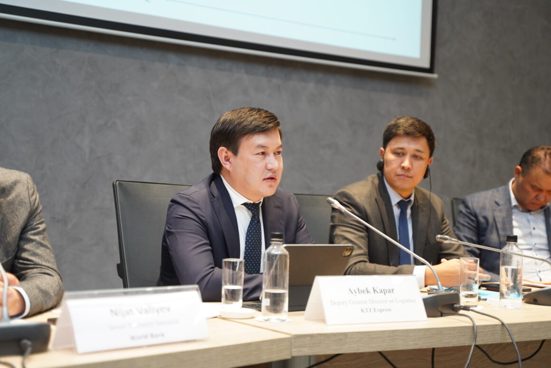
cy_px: 184
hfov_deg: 35.0
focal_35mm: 57
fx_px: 873
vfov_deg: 23.8
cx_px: 276
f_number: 2.8
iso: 2000
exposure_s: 1/125
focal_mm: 57
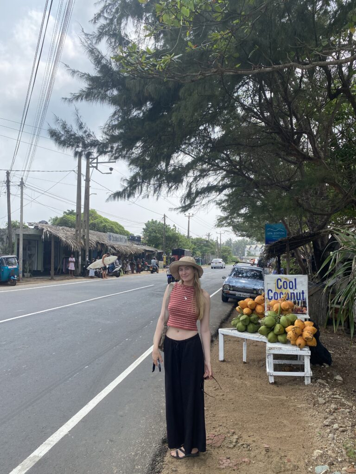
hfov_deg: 53.1
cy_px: 237
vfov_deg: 67.3
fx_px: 357
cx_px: 178
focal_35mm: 26
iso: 32
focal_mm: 4.25
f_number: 1.8
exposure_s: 1/1898
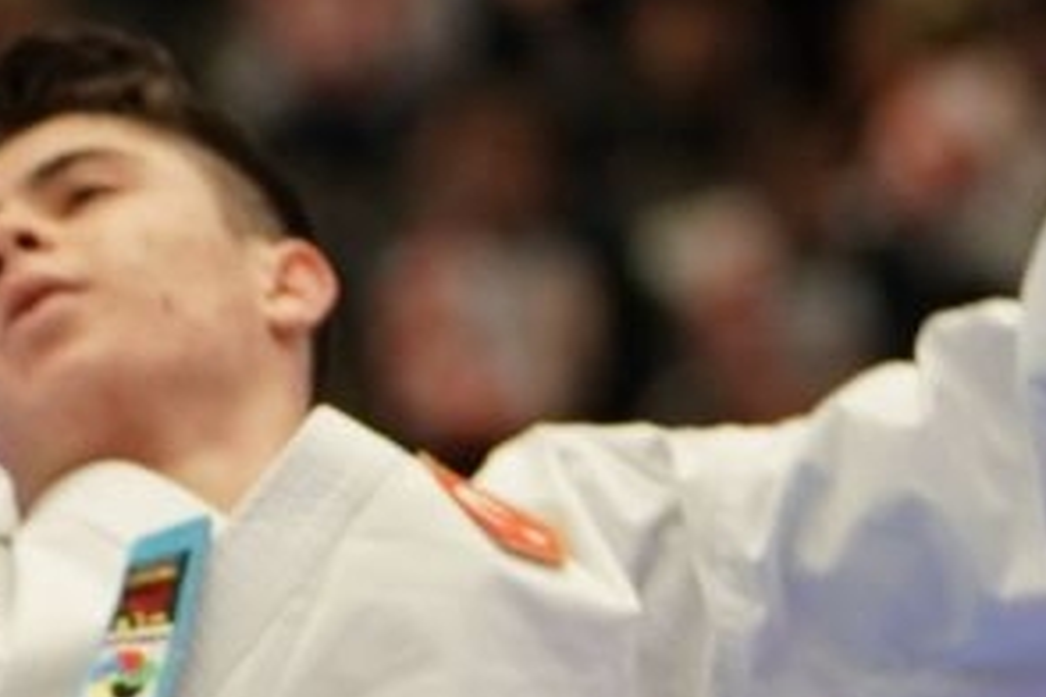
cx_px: -865
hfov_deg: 2.6
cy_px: 1351
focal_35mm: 795
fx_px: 23097
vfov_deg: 1.7
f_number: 2.8
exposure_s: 1/500
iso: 1000
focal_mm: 130
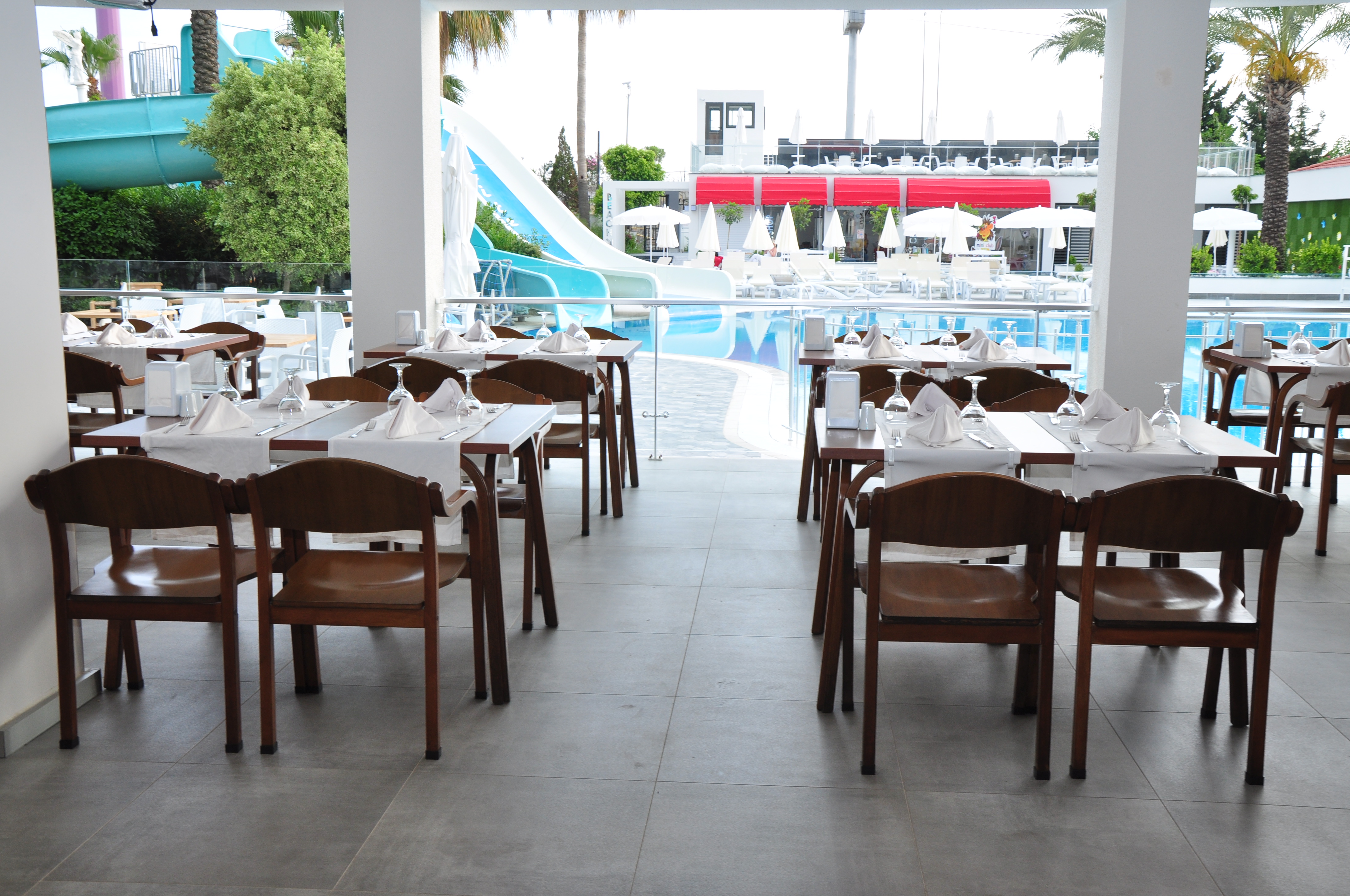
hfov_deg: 53.2
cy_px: 448
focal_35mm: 36
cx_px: 675
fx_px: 1348
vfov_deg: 36.8
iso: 200
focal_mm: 24
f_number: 9
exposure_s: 1/30
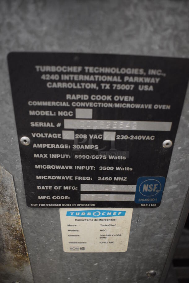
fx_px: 236
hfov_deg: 43.7
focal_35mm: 30
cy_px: 142
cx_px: 94
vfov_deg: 61.9
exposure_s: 1/60
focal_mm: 20
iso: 3200
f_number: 3.5
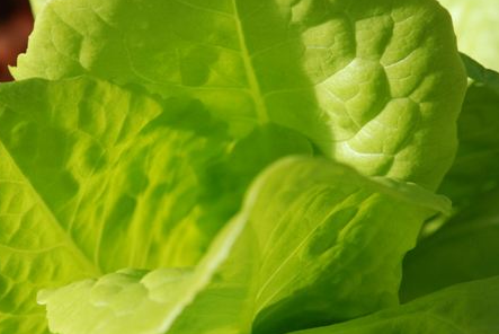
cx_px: 181
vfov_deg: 6.0
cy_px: 164
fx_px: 3158
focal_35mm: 228
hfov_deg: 9.0
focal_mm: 105
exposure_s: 1/800
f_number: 7.1
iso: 640
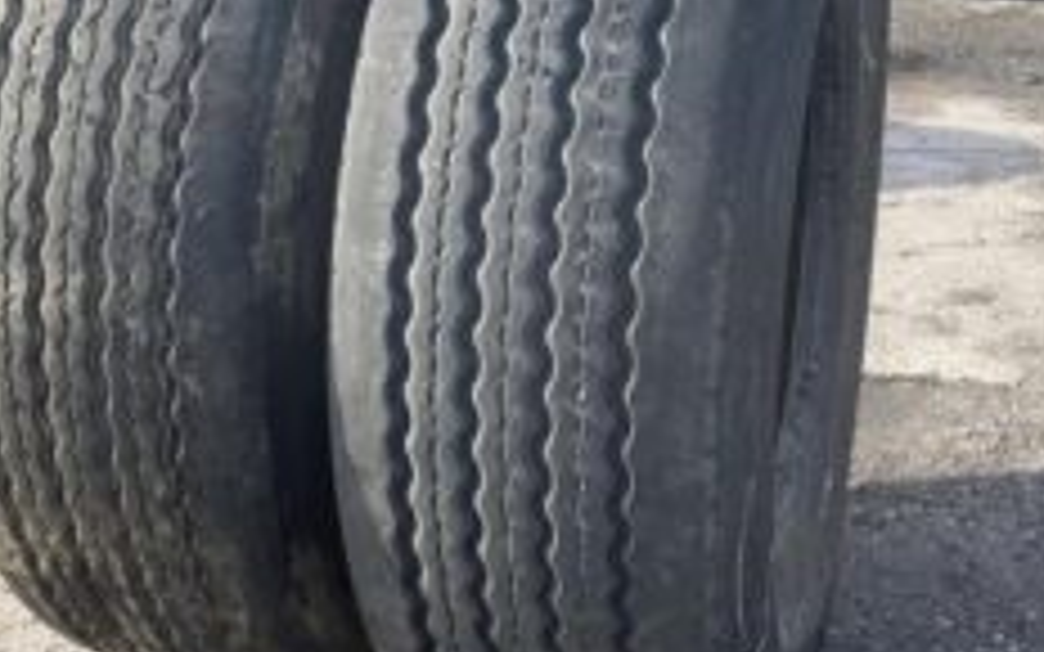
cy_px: 209
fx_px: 1451
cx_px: 454
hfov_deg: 39.5
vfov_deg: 25.2
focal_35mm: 51
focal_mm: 4.25
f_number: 1.8
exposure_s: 1/778
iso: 32
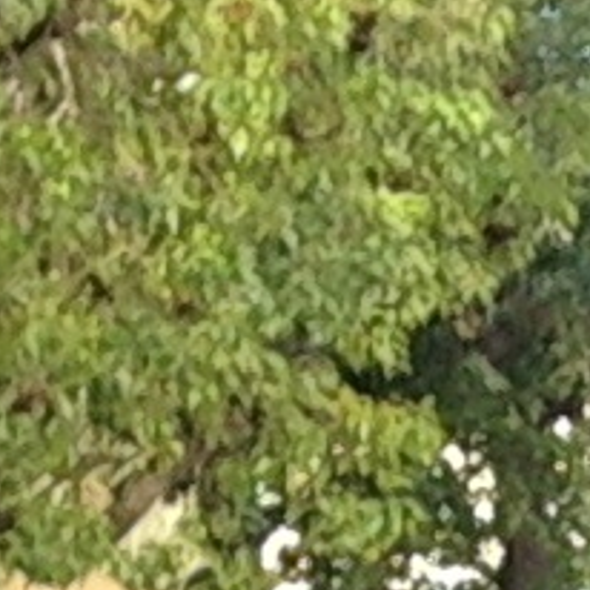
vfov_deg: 7.2
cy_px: 1289
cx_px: 1925
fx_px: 4454
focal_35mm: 231
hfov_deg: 6.7
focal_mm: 4.13
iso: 200
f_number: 2.4
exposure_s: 1/484
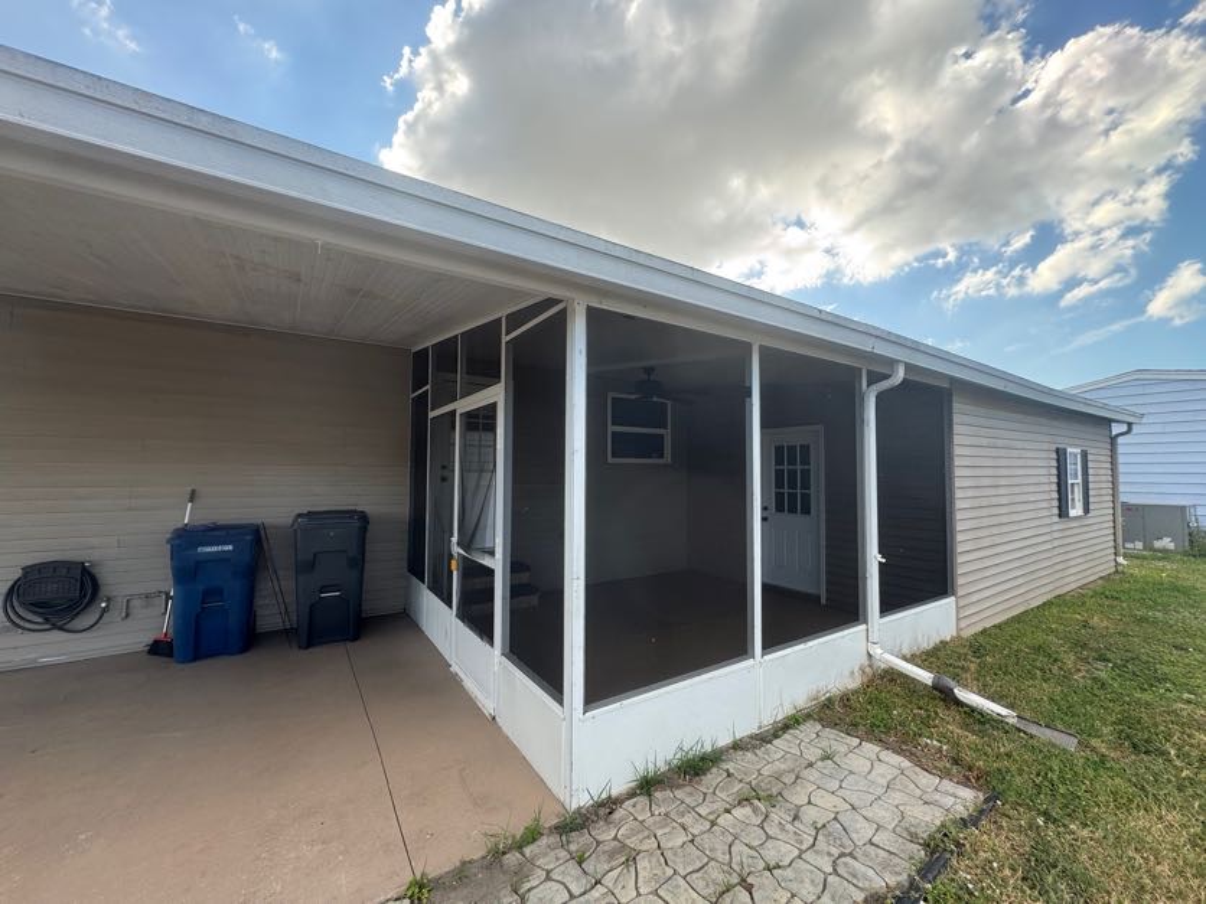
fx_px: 488
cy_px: 452
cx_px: 603
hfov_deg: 102.1
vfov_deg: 85.7
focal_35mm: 14
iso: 40
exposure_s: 1/198
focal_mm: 2.22
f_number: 2.2
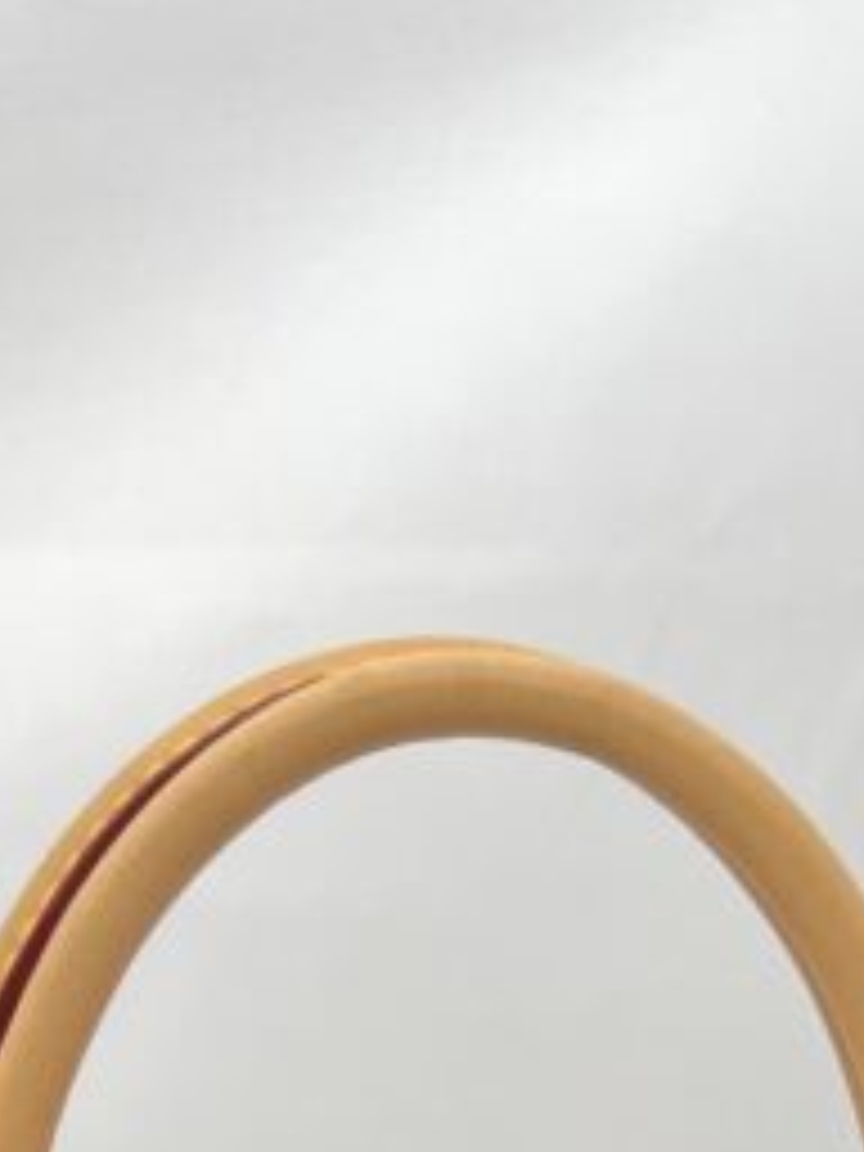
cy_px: 2070
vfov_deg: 16.0
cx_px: 504
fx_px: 3461
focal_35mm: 104
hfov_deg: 14.2
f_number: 1.5
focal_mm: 5.7
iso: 40
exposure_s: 1/100
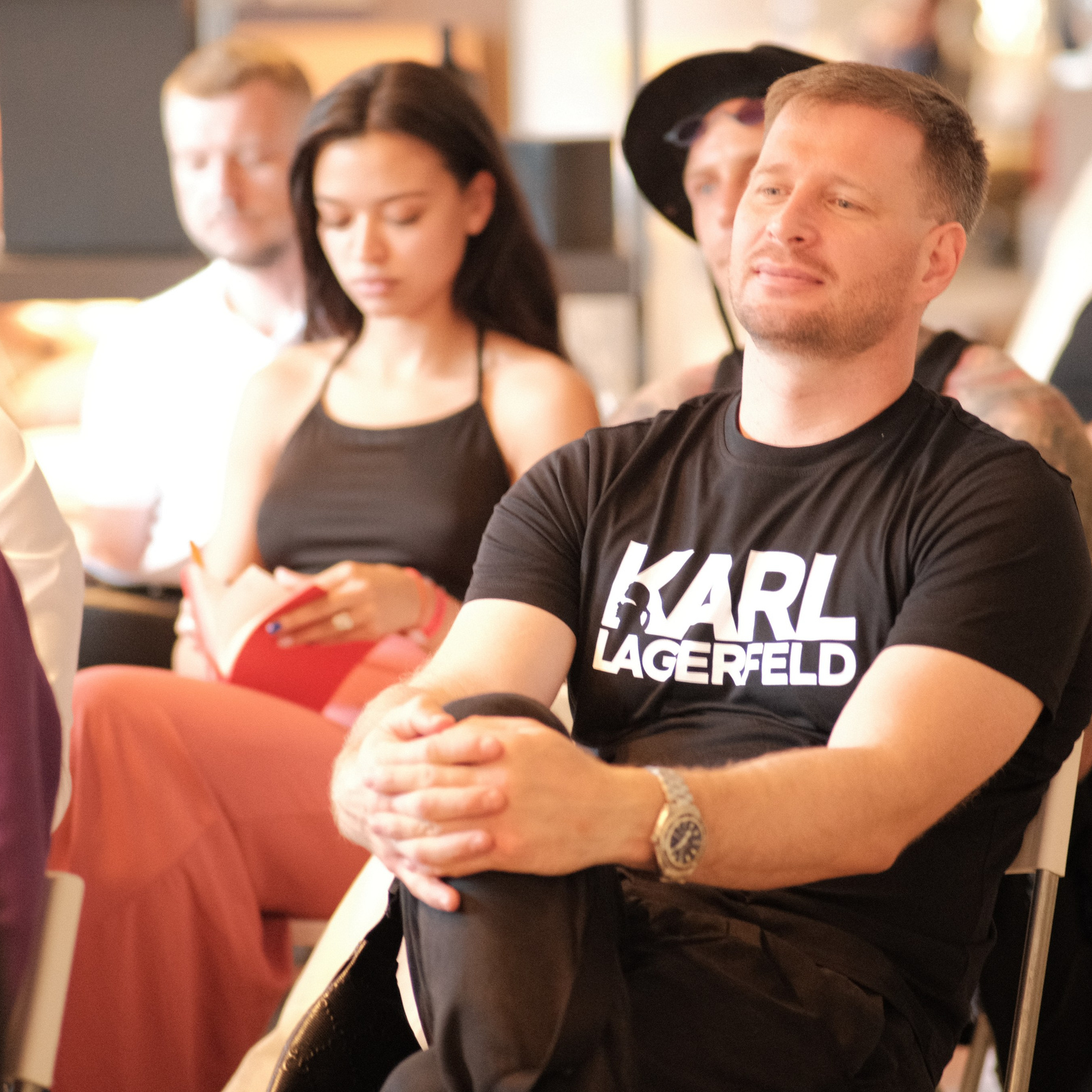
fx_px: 5853
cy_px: 548
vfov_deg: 10.7
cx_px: 625
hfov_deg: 10.7
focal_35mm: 164
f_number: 1.8
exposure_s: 1/125
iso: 3200
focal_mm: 85
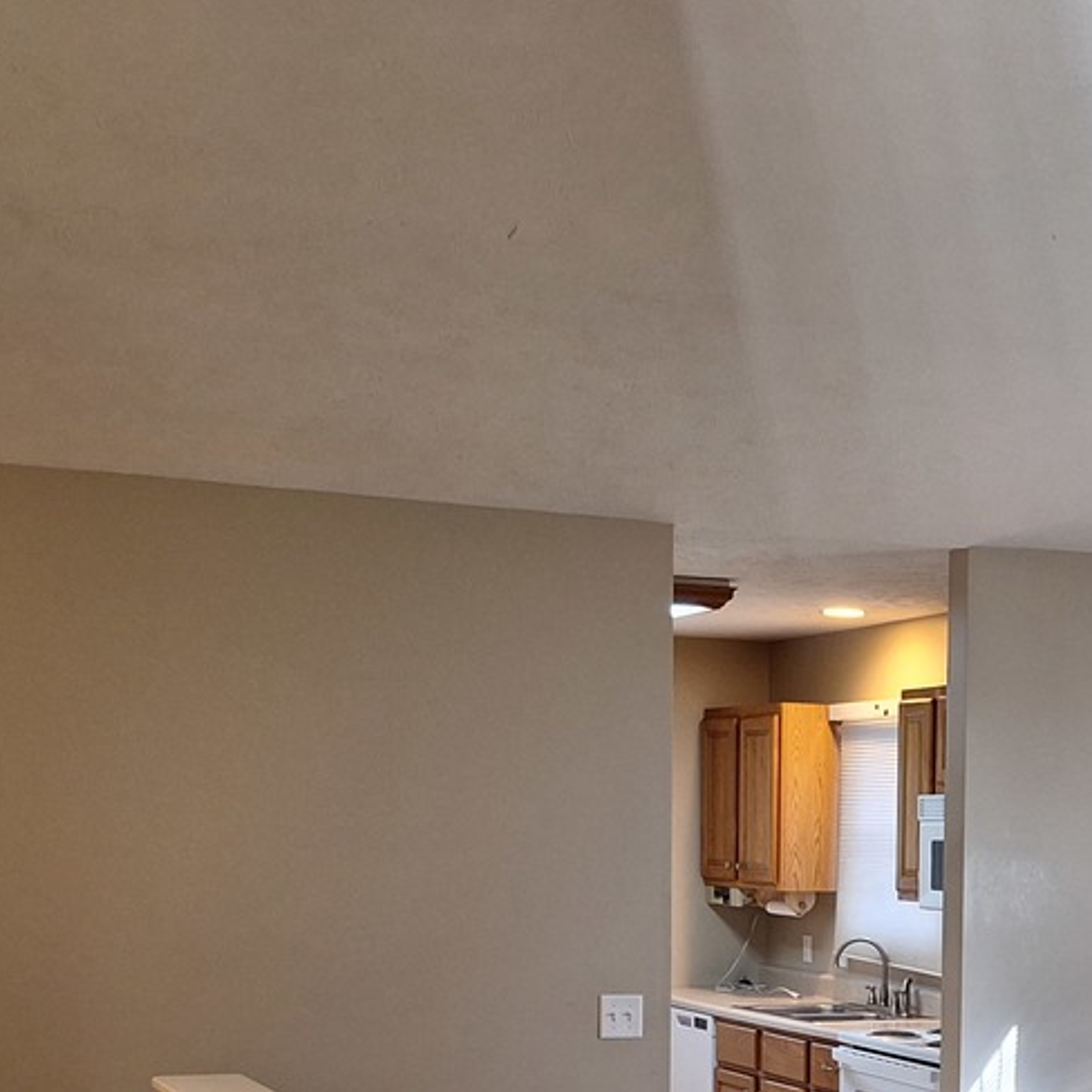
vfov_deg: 27.2
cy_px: 1049
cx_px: 848
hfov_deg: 28.1
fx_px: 2141
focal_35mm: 60
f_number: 1.8
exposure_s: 1/40
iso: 200
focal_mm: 5.54
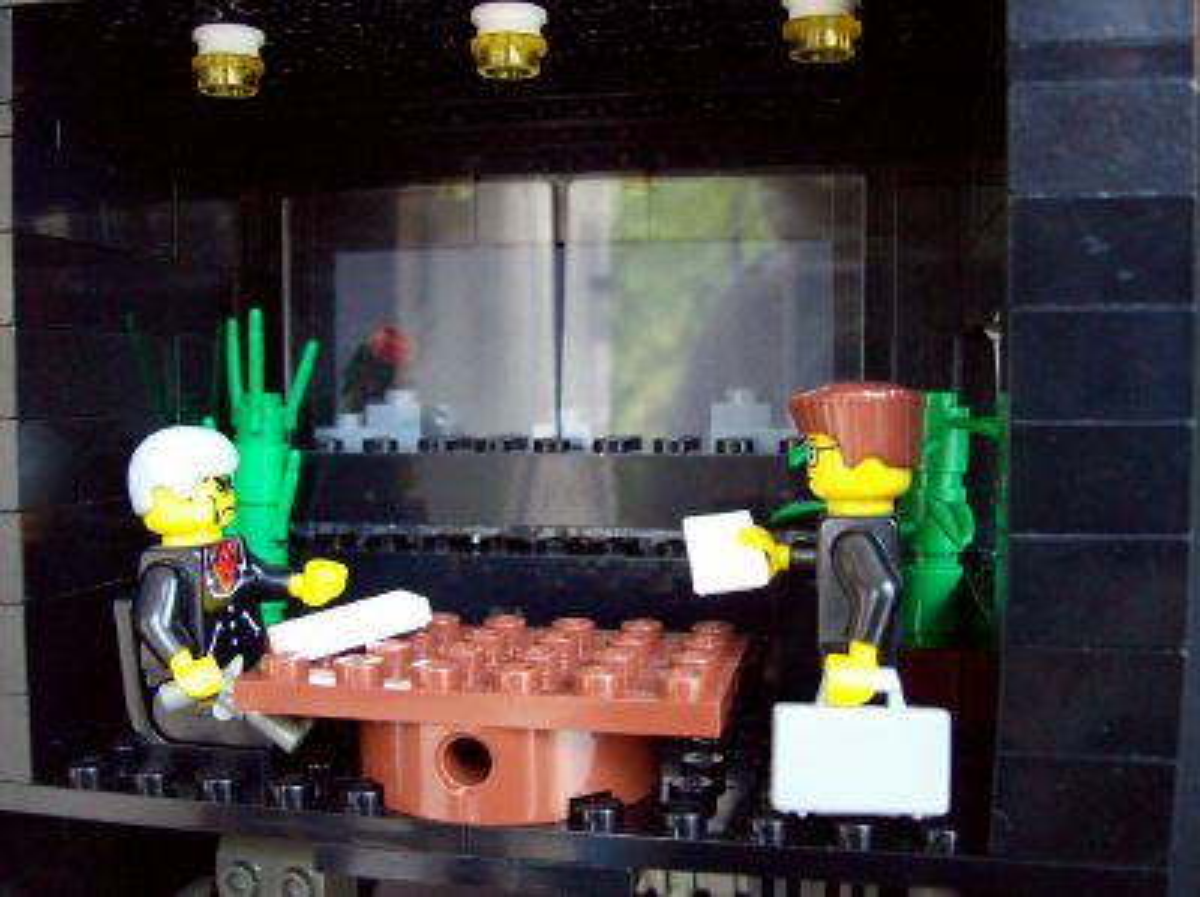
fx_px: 1246
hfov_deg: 51.4
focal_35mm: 36
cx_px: 600
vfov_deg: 39.6
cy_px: 448
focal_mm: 6
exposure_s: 1/9.5
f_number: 2.7
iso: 160
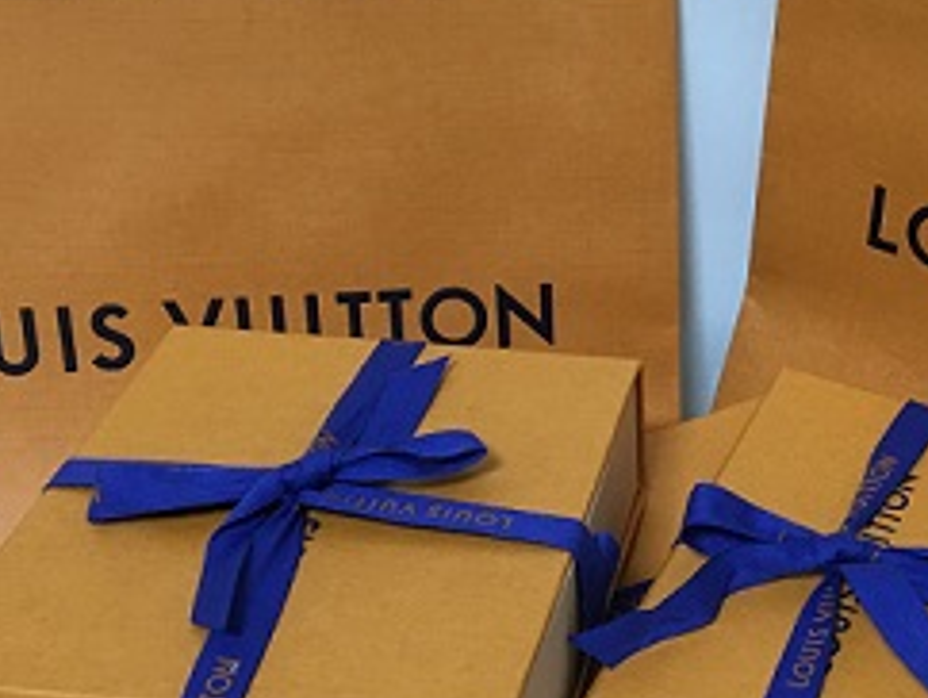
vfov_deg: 20.6
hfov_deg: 26.8
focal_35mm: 71
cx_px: 765
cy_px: 491
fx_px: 1905
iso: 80
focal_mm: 4.15
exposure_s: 1/30
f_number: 2.2
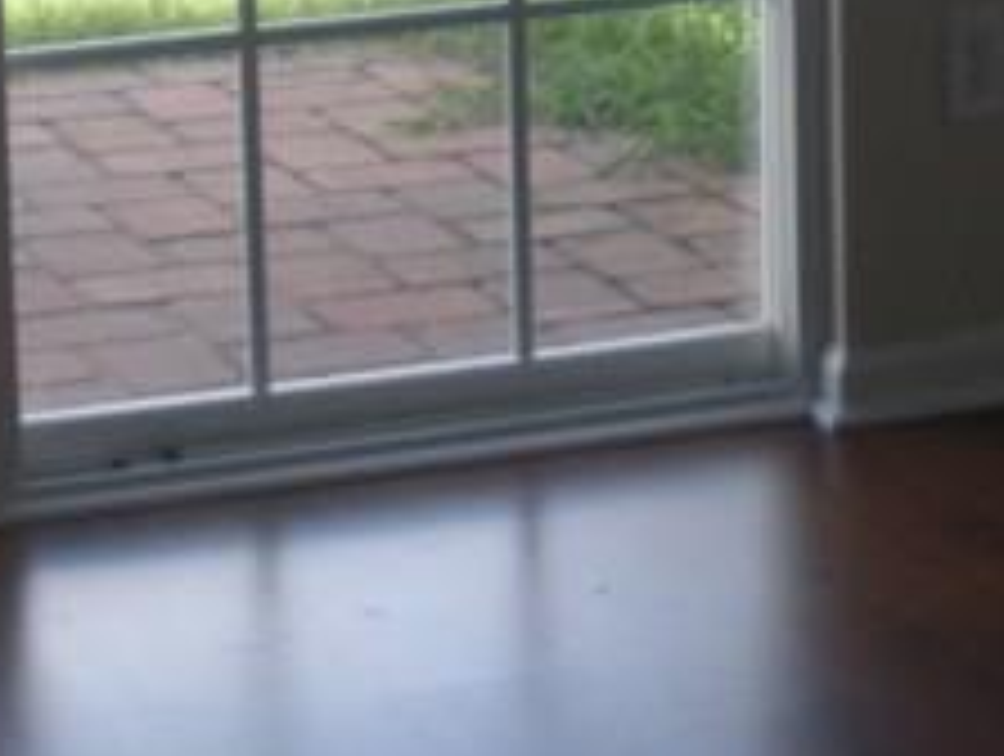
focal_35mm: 165
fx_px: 4793
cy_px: -342
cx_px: 1301
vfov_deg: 8.8
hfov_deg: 11.6
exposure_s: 1/93
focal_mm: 6.3
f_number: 3.5
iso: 64
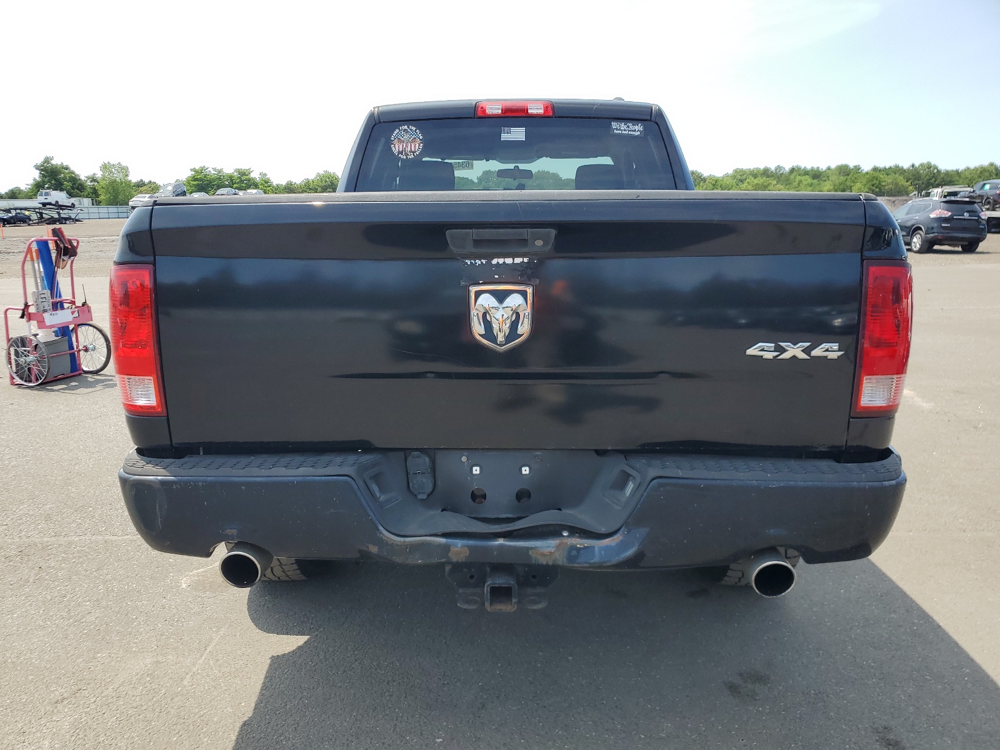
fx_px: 751
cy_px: 375
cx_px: 500
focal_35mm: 26
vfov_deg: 53.1
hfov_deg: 67.3
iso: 50
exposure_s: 1/1429
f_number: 1.5
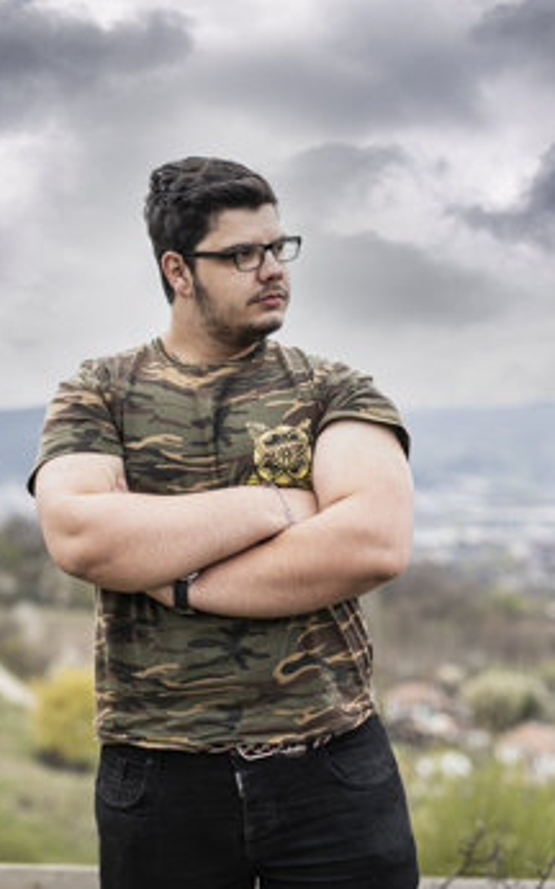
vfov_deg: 34.5
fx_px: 1429
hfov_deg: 22.0
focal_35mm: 59
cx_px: 263
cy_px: 409
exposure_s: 1/1500
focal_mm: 50
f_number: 2
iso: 100
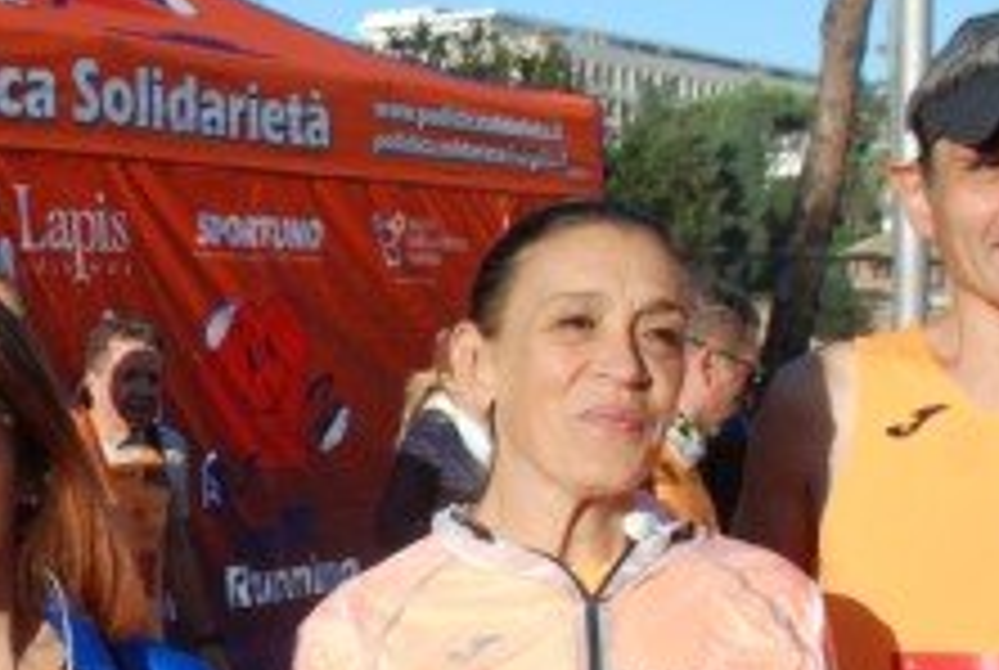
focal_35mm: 89
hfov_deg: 21.8
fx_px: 2475
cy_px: 519
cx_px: -45
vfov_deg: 15.3
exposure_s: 1/1600
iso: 1000
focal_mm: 22
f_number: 7.1
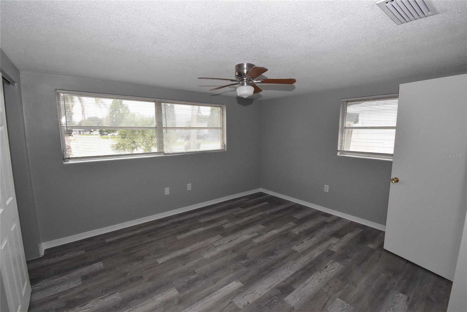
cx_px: 234
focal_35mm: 15
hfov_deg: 100.4
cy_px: 156
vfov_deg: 77.4
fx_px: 195
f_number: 18
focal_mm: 10
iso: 1600
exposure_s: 1/200
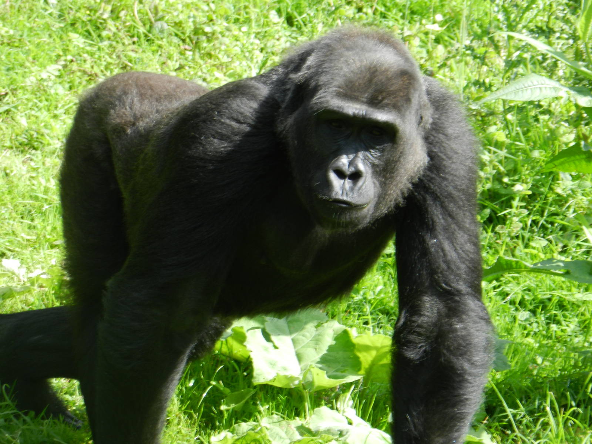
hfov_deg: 3.7
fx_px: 9201
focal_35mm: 538
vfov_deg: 2.8
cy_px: 222
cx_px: 296
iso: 160
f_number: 5.7
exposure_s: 1/125
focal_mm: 95.6
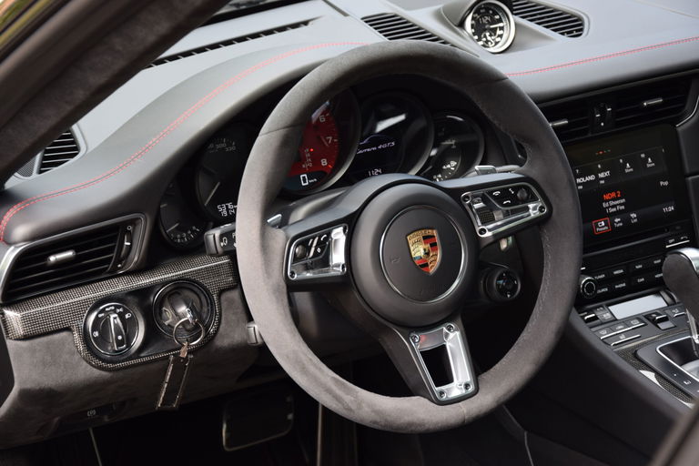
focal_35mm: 93
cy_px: 233
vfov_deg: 14.7
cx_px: 350
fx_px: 1806
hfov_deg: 21.9
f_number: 5.3
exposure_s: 1/100
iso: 360
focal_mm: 62
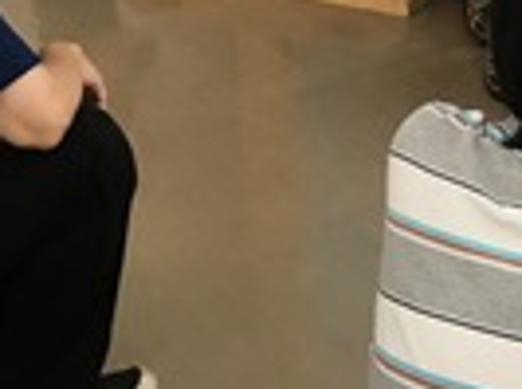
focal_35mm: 98
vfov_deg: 13.7
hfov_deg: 18.8
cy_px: -267
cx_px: 652
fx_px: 1474
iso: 40
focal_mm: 4.15
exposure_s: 1/30
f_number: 2.2
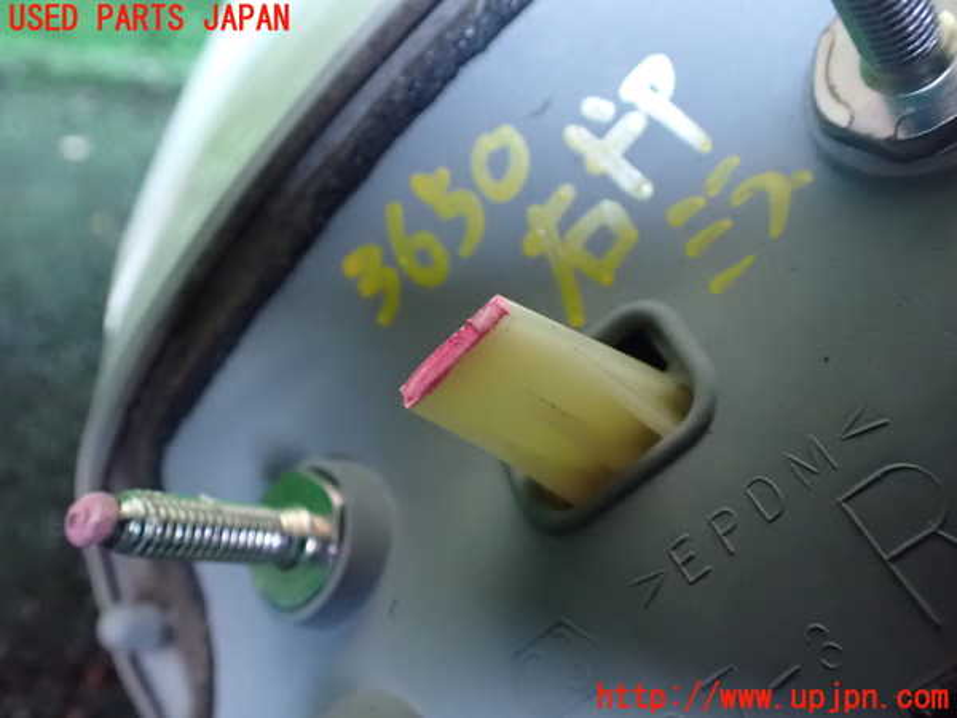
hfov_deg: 60.0
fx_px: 829
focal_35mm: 30
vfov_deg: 46.8
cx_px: 478
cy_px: 359
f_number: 2.3
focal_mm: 5.4
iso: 1600
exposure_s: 1/25
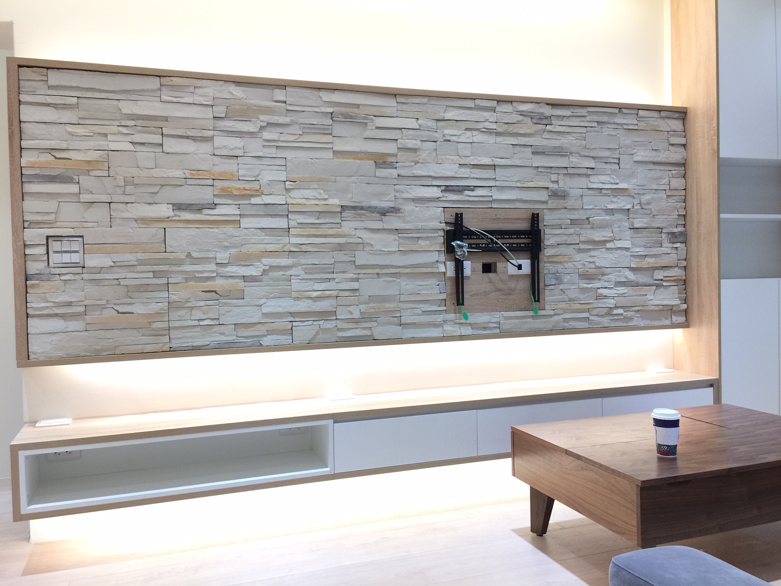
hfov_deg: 61.7
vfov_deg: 48.2
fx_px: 654
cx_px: 390
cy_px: 293
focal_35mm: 29
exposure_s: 1/30
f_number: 2.2
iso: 40
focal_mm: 4.15
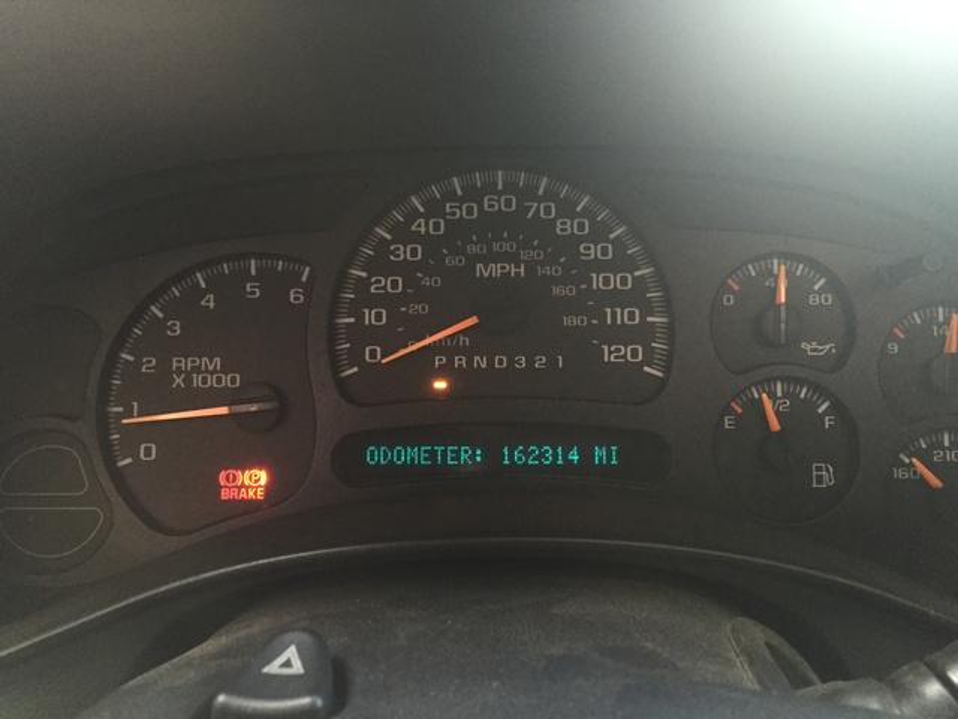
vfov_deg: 48.2
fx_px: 803
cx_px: 479
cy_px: 360
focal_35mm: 29
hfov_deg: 61.7
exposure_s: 1/30
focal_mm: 4.15
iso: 200
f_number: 2.2
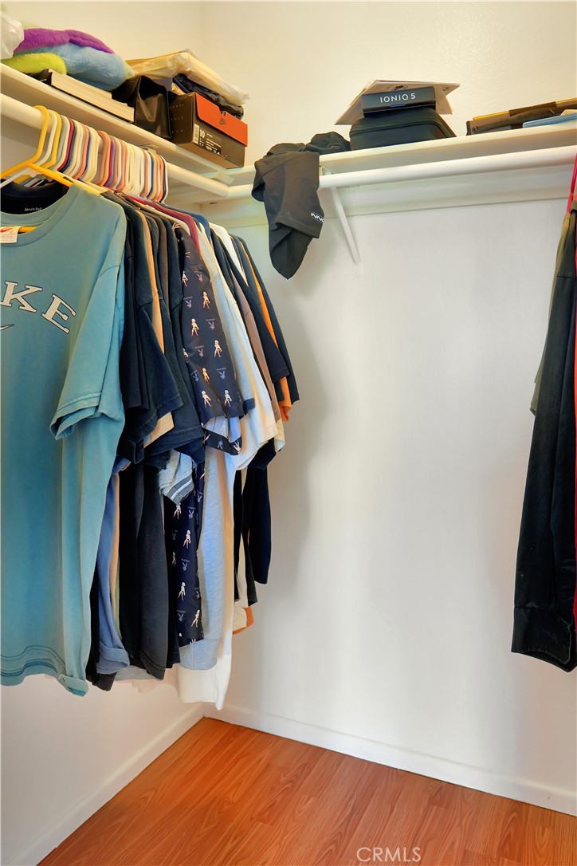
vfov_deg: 73.7
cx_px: 288
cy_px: 433
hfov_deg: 53.1
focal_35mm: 24
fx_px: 577
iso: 200
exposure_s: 1/30
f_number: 4.5
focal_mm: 16
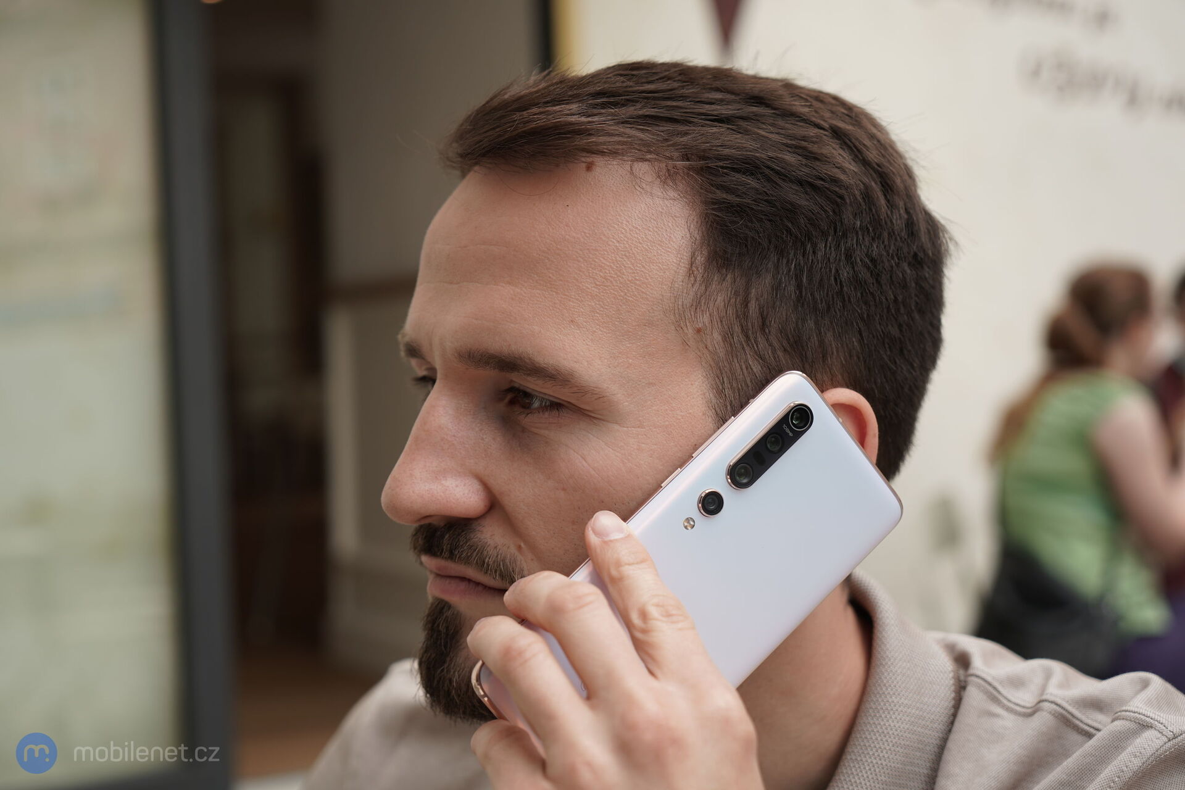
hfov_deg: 38.2
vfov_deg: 26.0
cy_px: 395
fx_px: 1712
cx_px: 592
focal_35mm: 52
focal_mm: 52
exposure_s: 1/200
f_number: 4
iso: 100
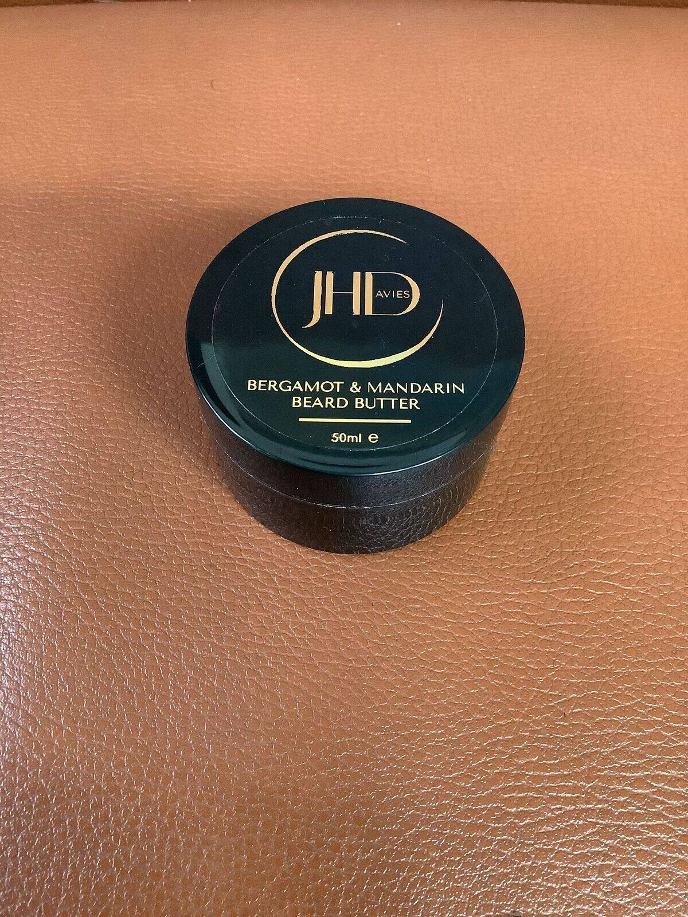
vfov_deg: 58.4
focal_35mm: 31
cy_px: 458
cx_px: 344
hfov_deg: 45.4
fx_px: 822
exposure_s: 1/30
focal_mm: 3.3
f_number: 2.4
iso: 500
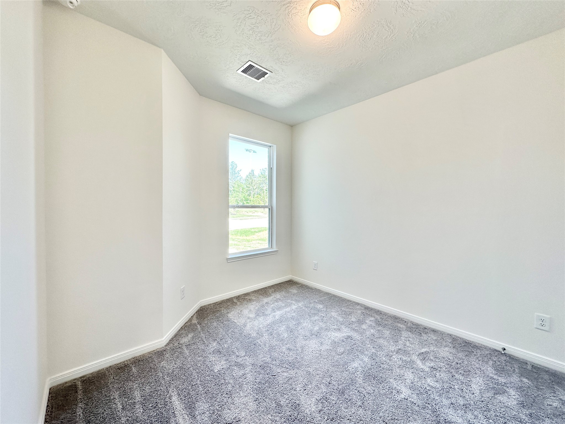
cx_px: 282
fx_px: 229
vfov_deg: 85.7
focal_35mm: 14
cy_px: 212
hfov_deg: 102.1
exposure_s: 1/120
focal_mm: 2.22
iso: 80
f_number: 2.2
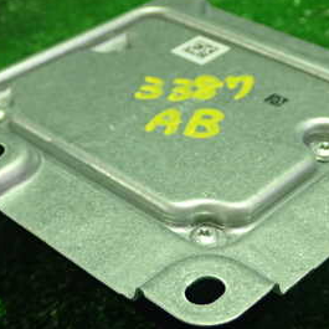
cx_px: 180
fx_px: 774
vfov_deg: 23.9
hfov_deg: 24.0
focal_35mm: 72
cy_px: 214
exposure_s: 1/40
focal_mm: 6.37
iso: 800
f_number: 2.5
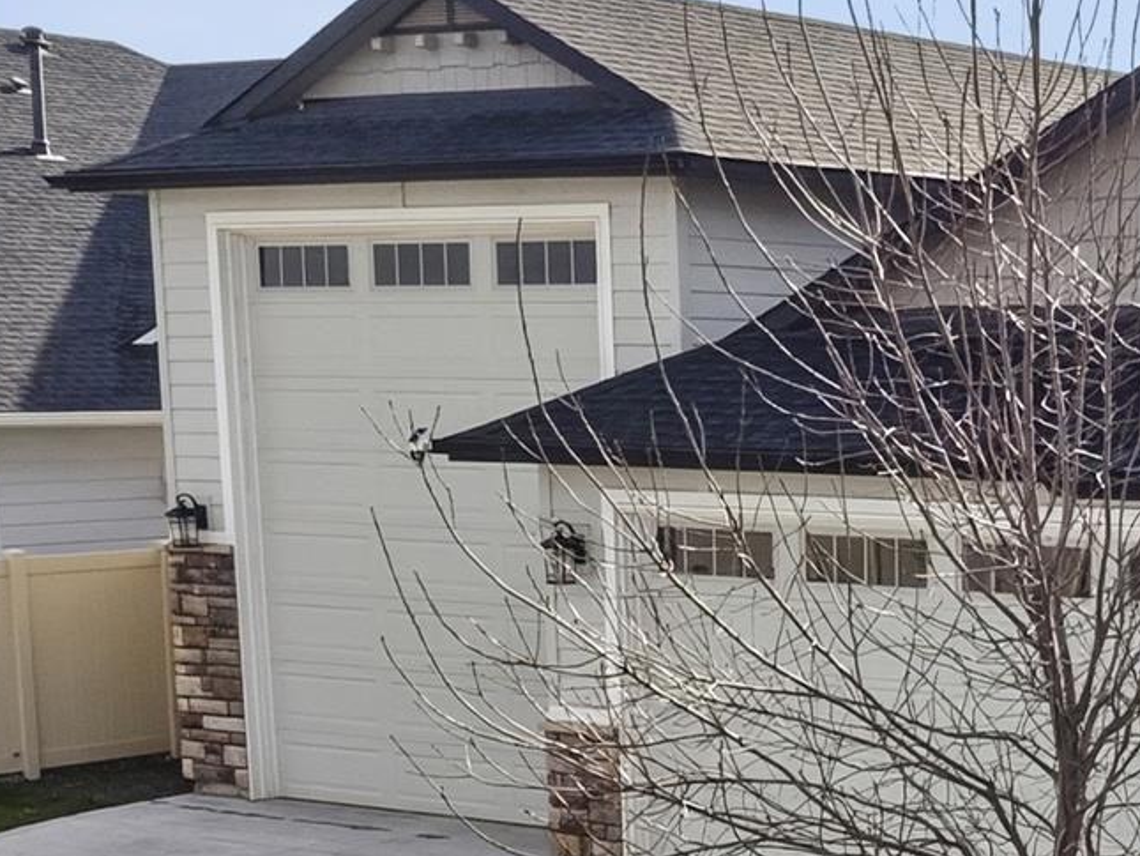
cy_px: 1002
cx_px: 1197
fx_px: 3063
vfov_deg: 15.4
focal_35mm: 93
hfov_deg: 20.3
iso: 170
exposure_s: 1/8000
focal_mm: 8.7
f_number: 1.8
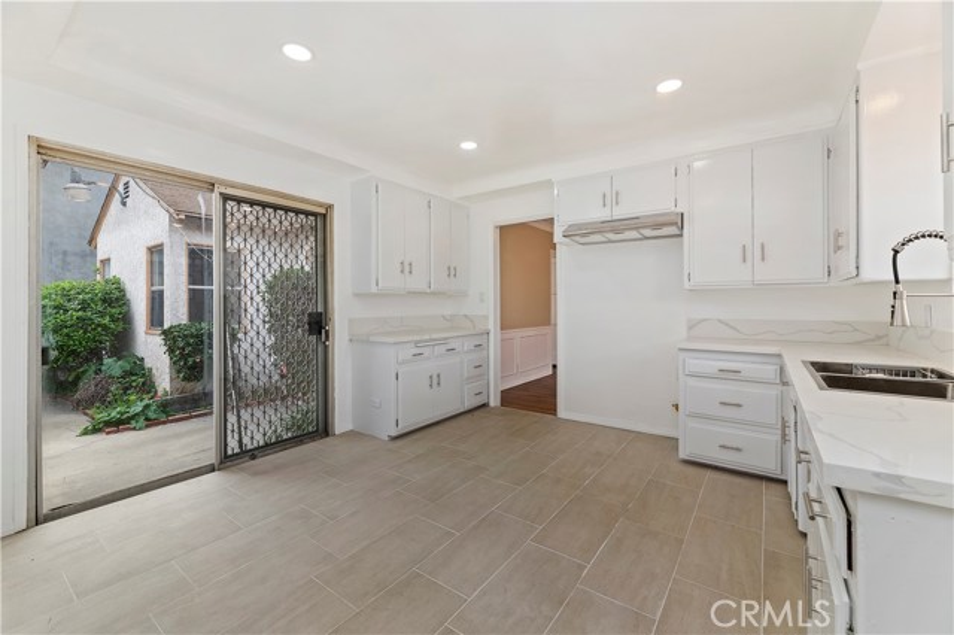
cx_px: 477
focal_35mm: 14
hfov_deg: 104.3
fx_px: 371
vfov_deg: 81.1
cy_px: 318
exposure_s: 1/30
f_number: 10
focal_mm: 14
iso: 500
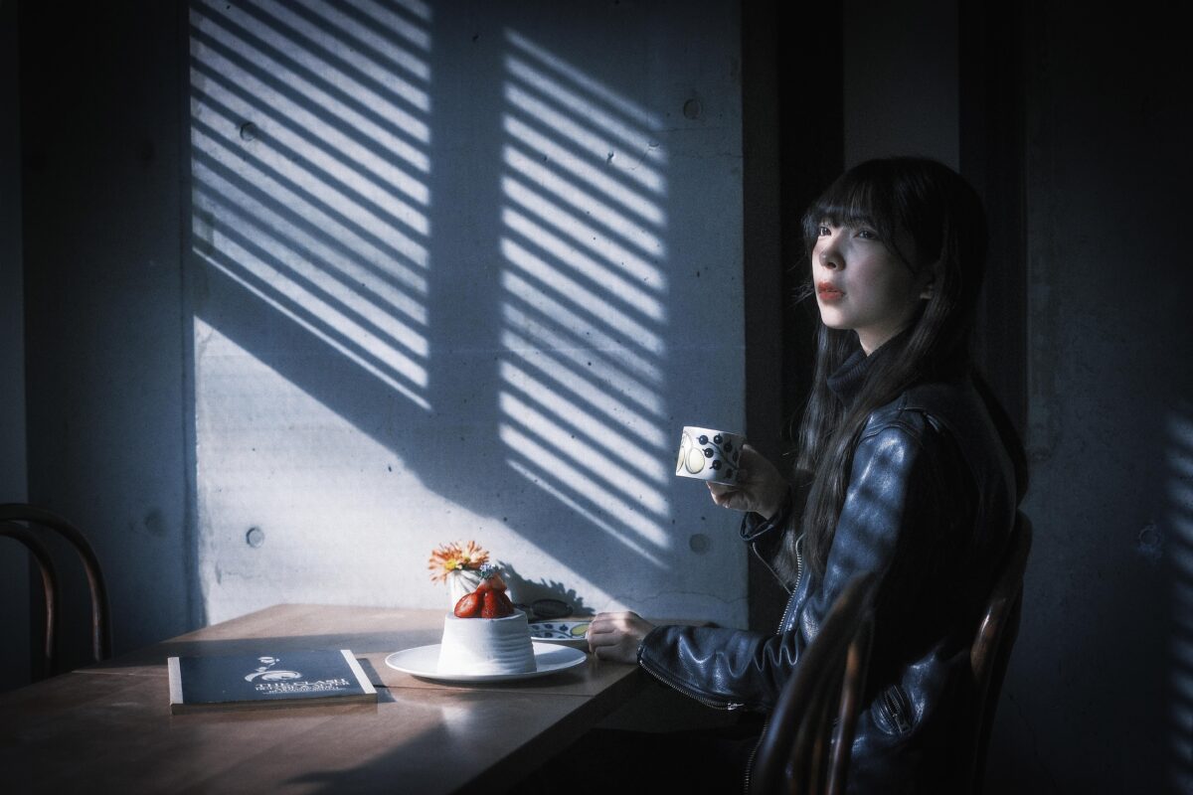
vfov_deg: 25.5
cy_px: 398
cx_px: 596
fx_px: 1756
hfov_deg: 37.5
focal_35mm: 53
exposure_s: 1/8000
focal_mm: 35
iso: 800
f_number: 1.8
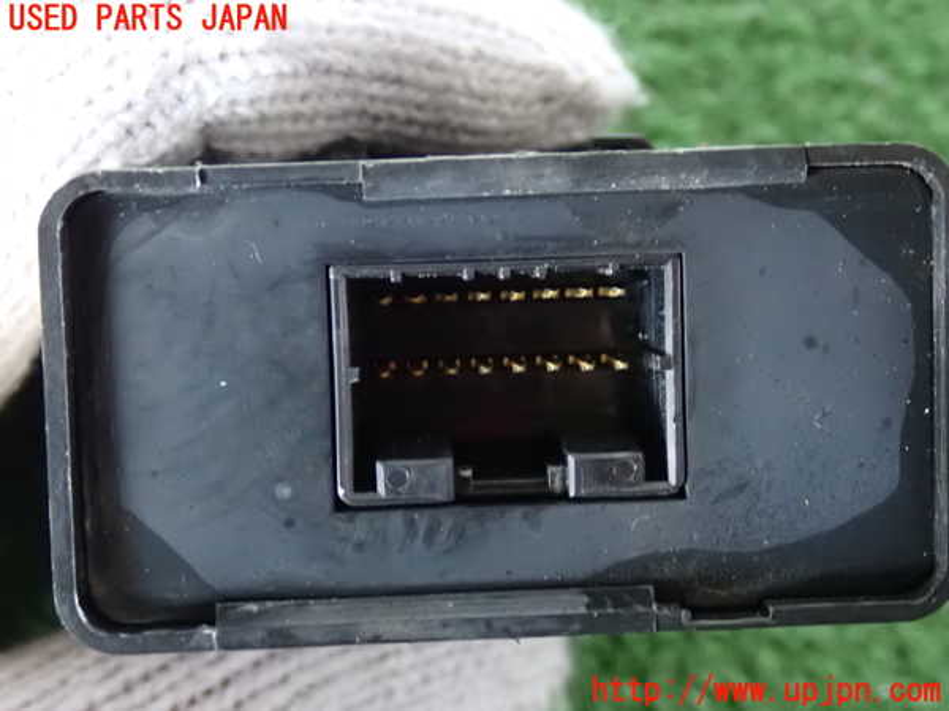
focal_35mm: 58
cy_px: 356
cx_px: 474
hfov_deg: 33.2
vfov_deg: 25.2
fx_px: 1590
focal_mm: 10.35
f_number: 3.5
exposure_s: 1/10
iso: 1600
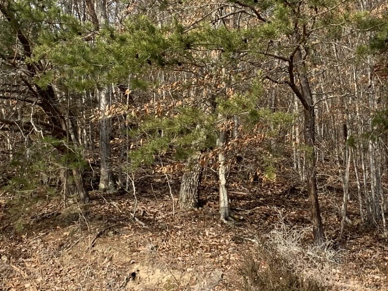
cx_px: 291
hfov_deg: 23.9
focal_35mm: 81
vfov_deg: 18.2
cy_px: 132
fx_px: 908
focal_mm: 4.25
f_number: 1.8
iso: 25
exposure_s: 1/687
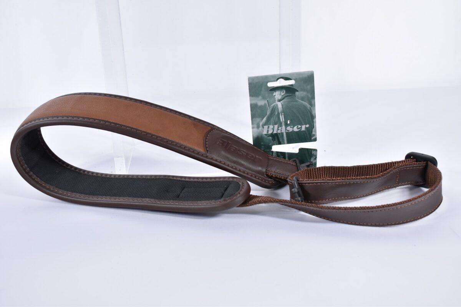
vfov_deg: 28.9
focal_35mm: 46
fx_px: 595
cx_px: 230
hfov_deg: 42.3
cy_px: 154
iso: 640
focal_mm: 31
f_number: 5
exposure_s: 1/60
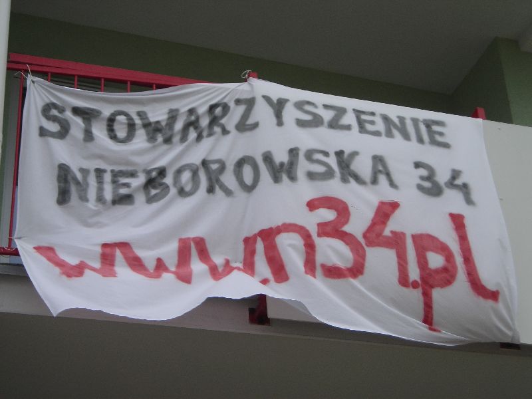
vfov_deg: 16.4
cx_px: 266
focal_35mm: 90
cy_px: 200
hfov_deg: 21.8
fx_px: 1383
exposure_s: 1/56.3
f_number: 4.6
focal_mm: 14.8
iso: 50
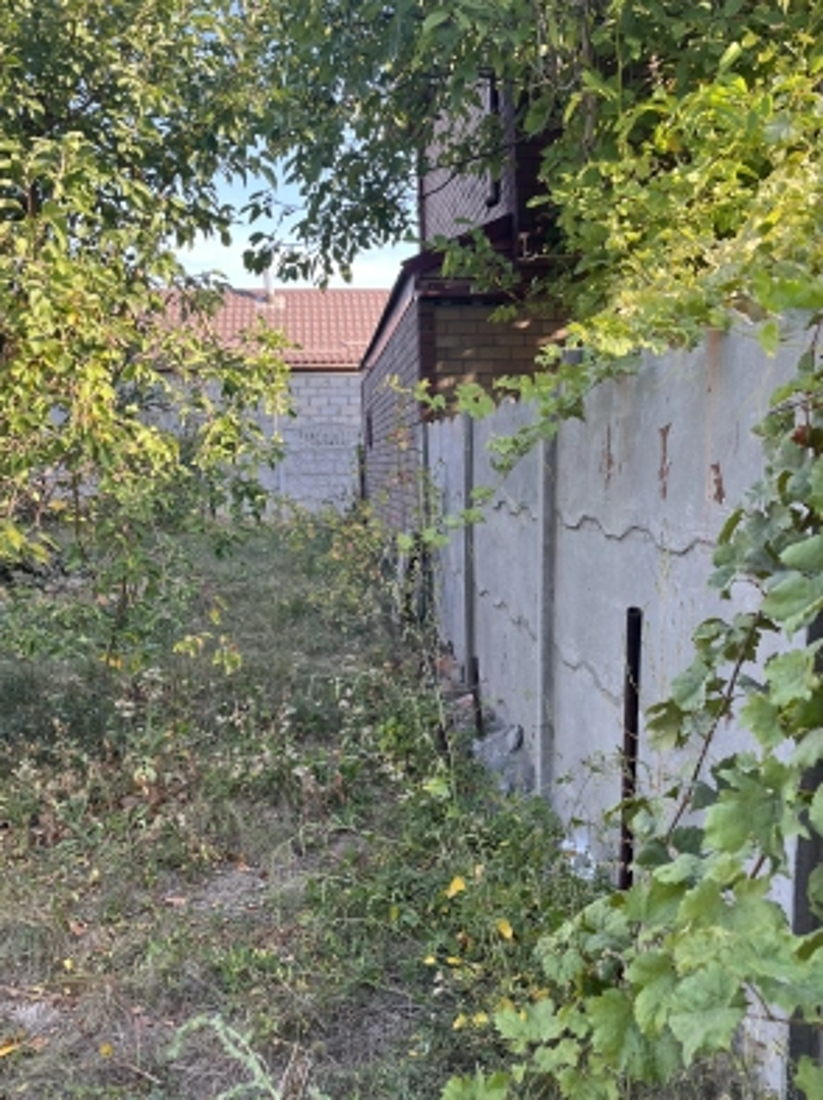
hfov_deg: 45.3
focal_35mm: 31
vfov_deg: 58.2
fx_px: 984
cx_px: 452
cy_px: 627
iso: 50
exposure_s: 1/247
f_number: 1.6
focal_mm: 5.1
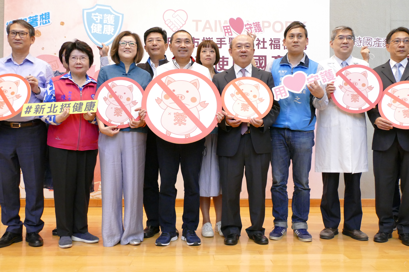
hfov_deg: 51.9
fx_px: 420
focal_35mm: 37
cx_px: 204
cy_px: 136
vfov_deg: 35.9
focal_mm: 13.43
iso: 1600
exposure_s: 1/50
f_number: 3.1
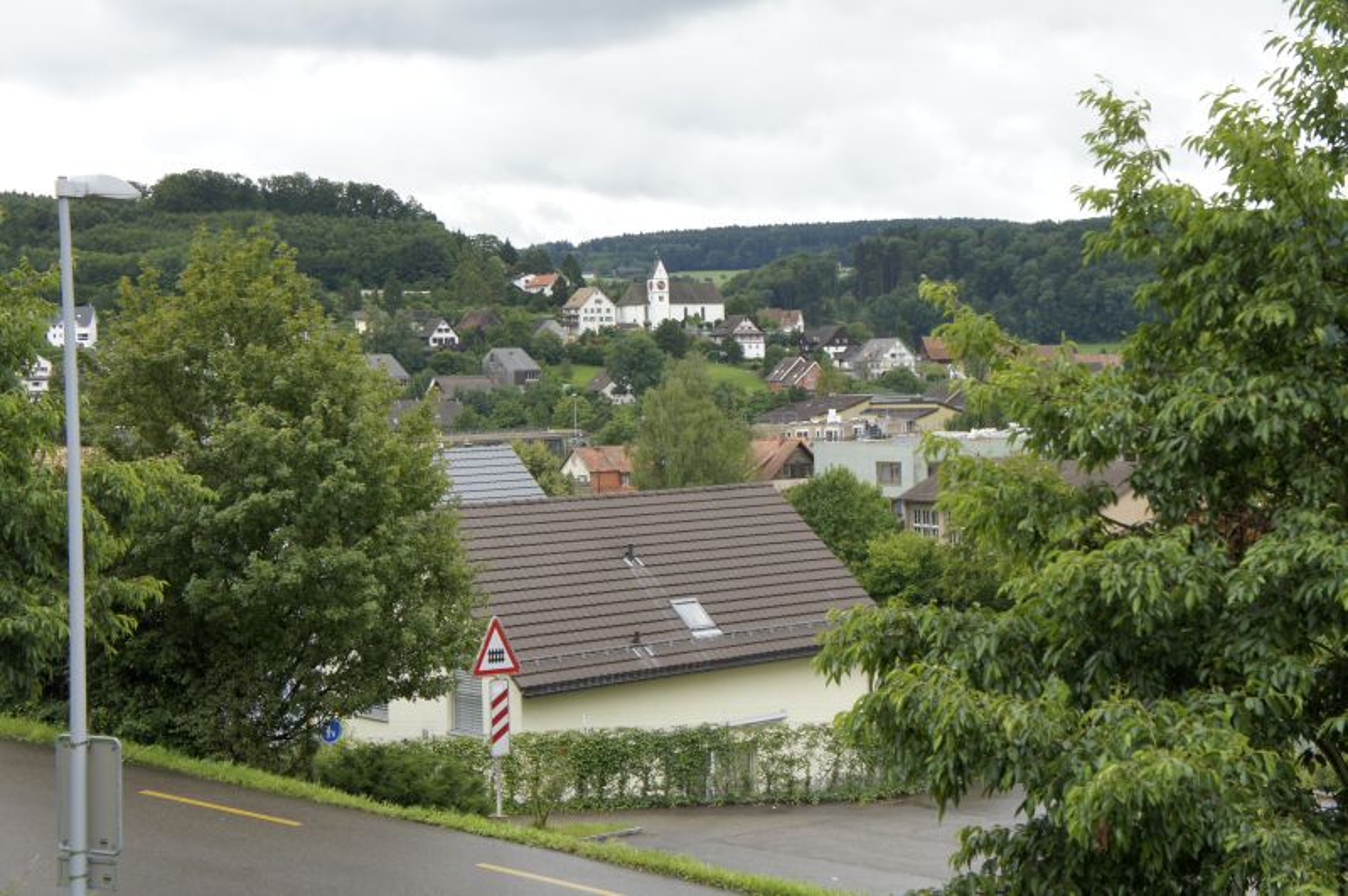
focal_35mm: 56
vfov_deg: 24.4
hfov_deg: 36.0
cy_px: 448
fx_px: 2076
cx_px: 674
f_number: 7.1
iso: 200
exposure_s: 1/160
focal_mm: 37
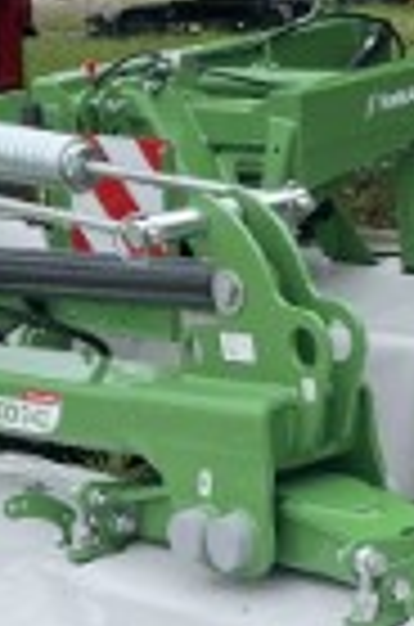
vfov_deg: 12.9
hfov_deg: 8.8
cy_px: 689
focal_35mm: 156
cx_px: 207
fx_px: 2704
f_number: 1.6
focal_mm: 4.2
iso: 32
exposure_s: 1/2398
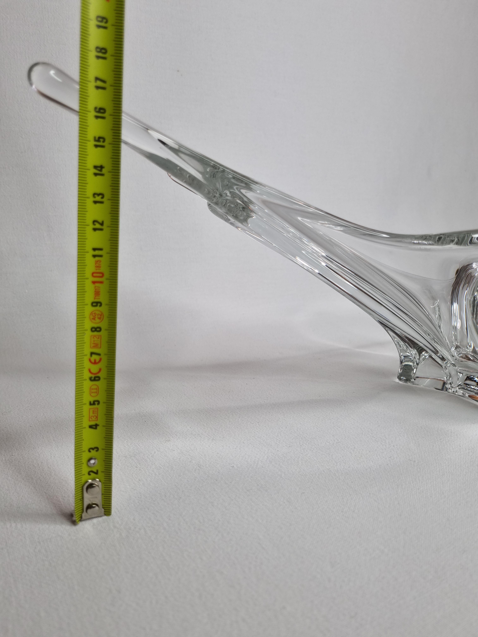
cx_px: 239
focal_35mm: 26
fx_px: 479
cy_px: 318
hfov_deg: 53.1
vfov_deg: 67.3
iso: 50
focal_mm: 5.4
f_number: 1.8
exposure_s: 1/210
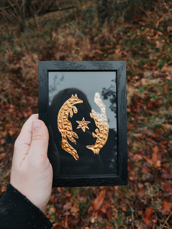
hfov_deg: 58.9
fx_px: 152
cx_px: 86
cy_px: 114
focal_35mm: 23
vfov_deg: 73.9
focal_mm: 6.19
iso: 64
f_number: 1.65
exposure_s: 1/100
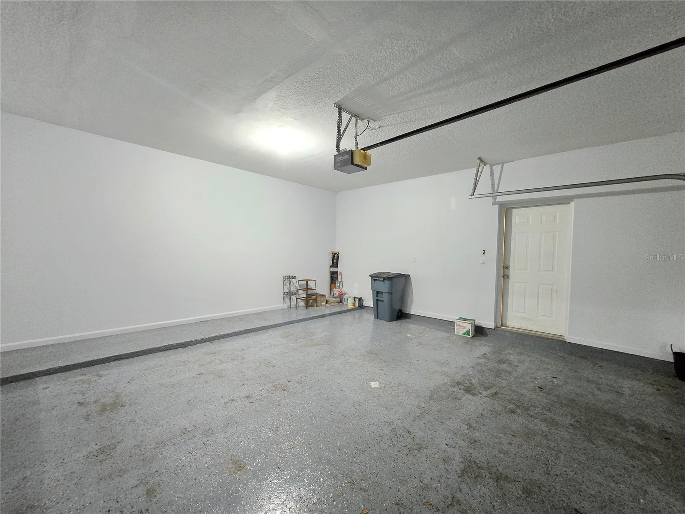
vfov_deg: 89.9
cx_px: 342
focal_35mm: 13
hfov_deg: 106.2
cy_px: 257
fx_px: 257
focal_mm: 2.2
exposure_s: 1/24
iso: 2000
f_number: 2.2
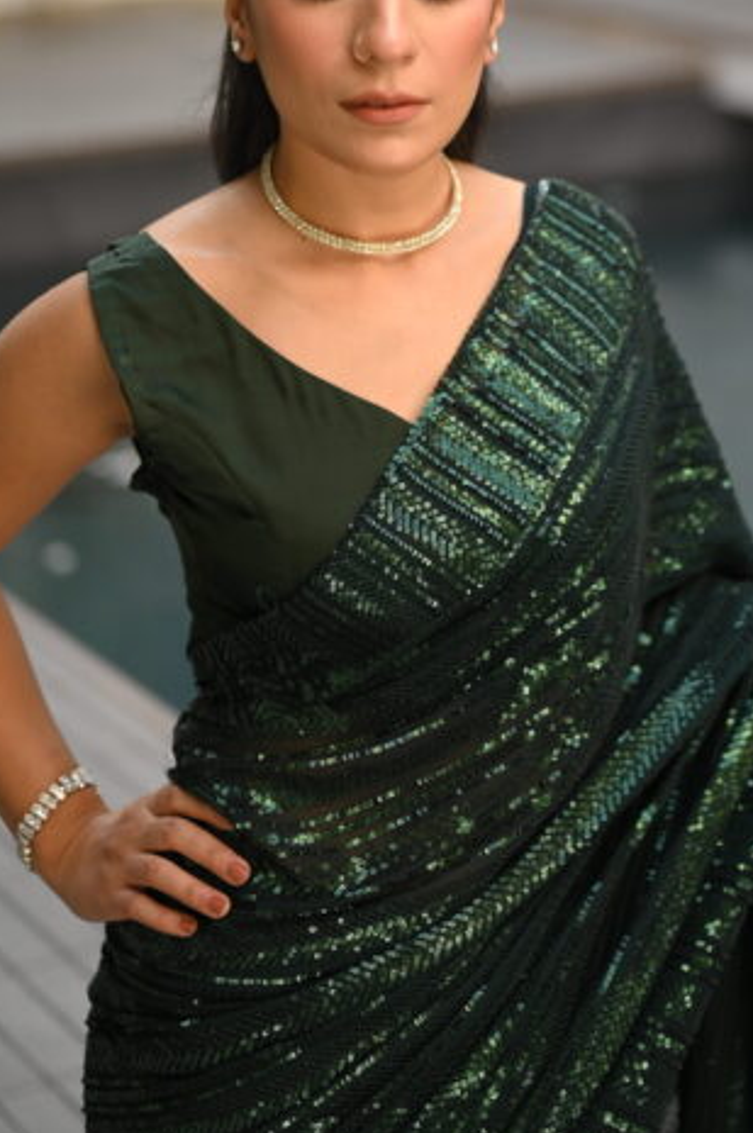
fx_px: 3050
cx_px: 558
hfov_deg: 14.0
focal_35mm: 97
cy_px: 219
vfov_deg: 20.8
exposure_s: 1/250
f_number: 2
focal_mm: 50
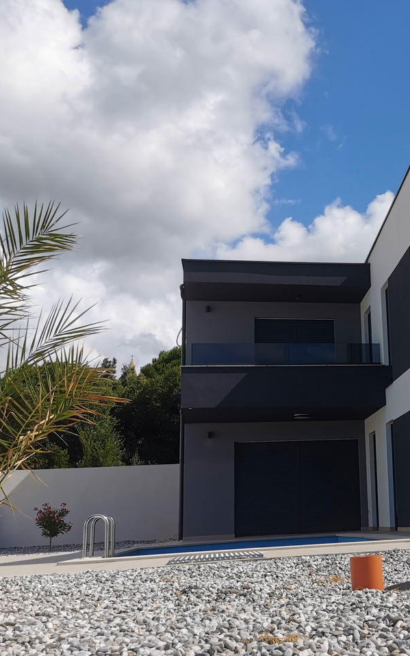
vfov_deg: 46.2
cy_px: 342
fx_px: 769
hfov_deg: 28.2
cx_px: 403
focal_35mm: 43
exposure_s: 1/3861
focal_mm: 5.56
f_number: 1.6
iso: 50
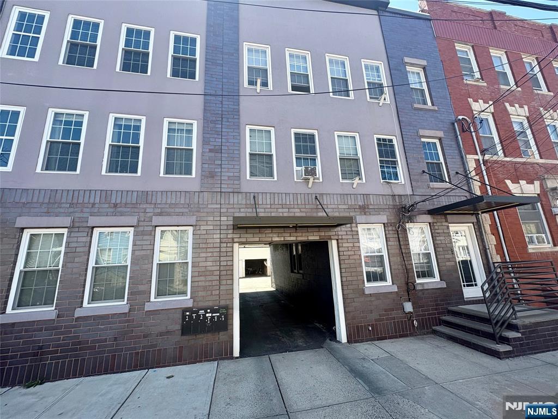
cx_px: 279
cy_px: 210
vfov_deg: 85.7
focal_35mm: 14
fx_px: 226
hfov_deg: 102.1
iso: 40
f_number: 2.2
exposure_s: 1/428
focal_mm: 2.22
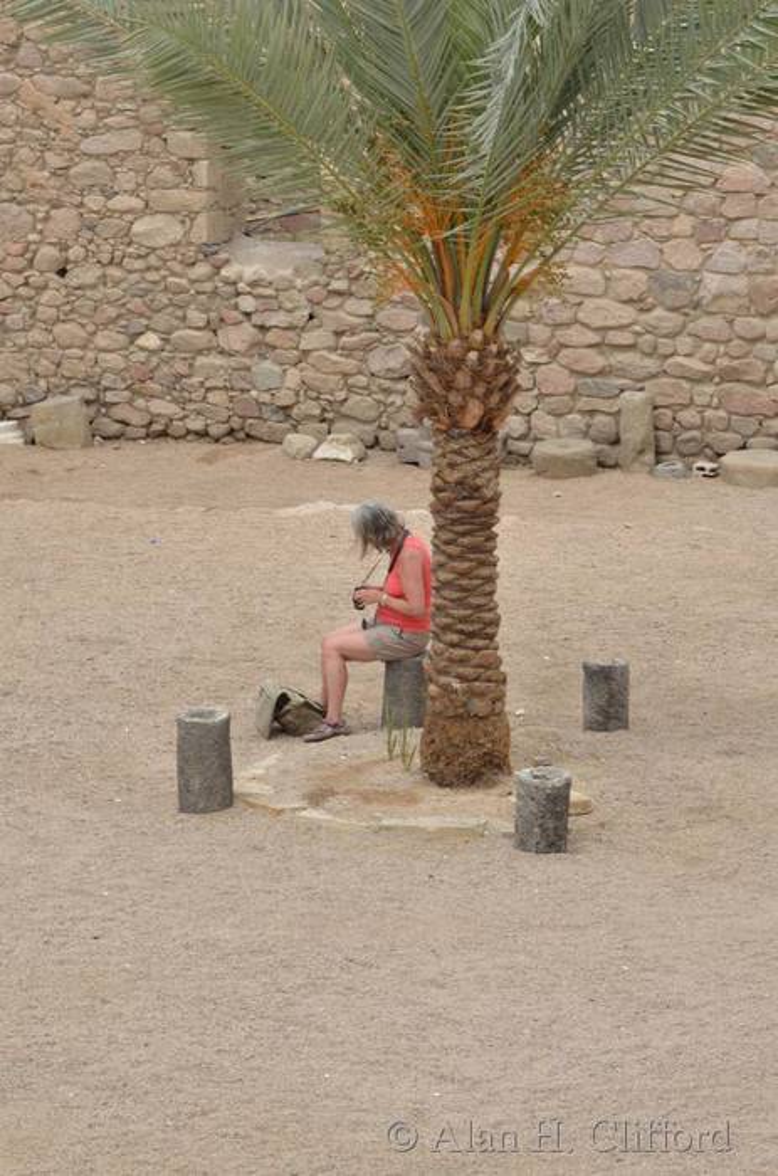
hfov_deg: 9.6
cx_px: 389
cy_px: 588
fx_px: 4644
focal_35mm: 142
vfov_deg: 14.4
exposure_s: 1/80
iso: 125
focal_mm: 95
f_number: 16
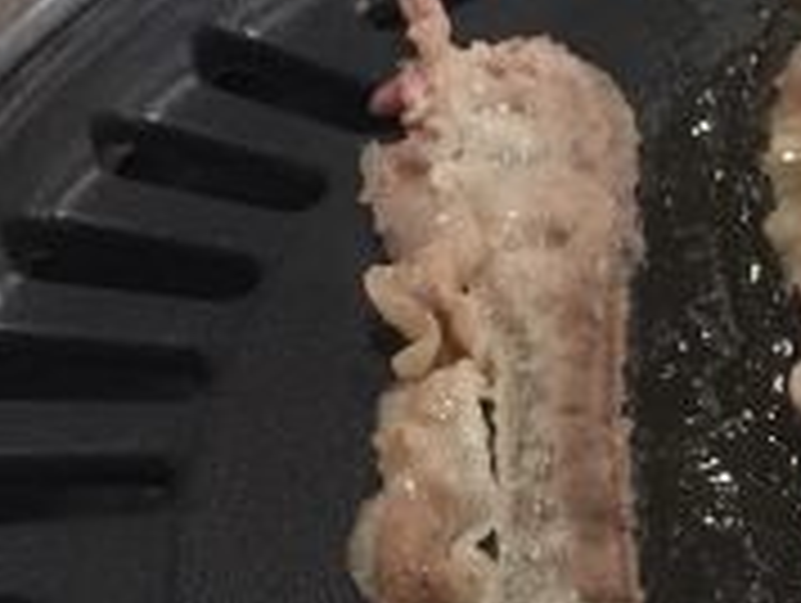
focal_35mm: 114
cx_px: 1210
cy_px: 673
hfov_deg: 15.8
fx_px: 2641
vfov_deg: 12.8
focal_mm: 4.15
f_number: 2.2
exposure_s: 1/17
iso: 160
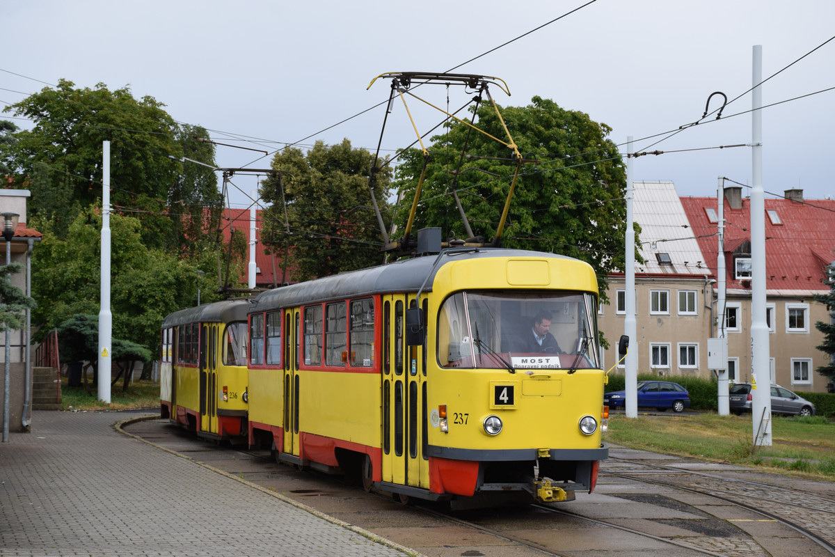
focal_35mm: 72
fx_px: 1670
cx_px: 418
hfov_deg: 28.1
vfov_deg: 18.9
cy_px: 278
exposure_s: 1/320
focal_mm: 48
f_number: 9
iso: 200
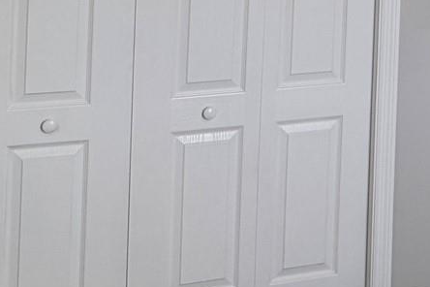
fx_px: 1075
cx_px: 534
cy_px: -180
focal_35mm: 90
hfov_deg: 20.9
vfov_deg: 14.0
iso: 200
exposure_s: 1/215
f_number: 1.78
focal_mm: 6.76
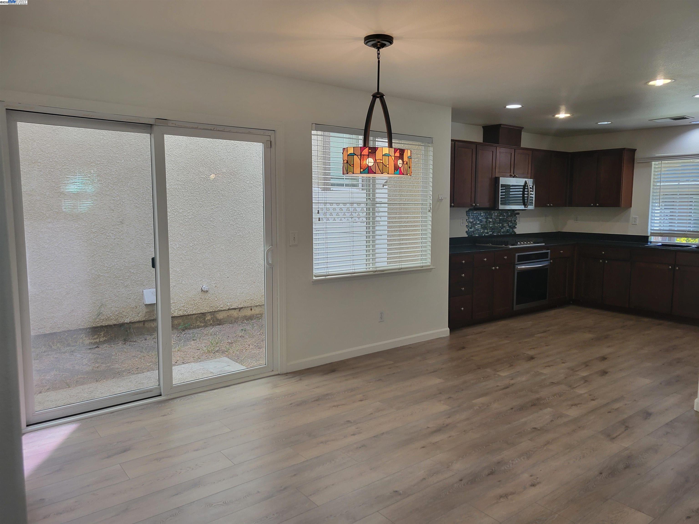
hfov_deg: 67.3
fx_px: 525
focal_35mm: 26
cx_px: 350
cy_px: 262
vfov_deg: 53.1
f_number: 1.8
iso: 80
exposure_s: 1/120
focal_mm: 5.4
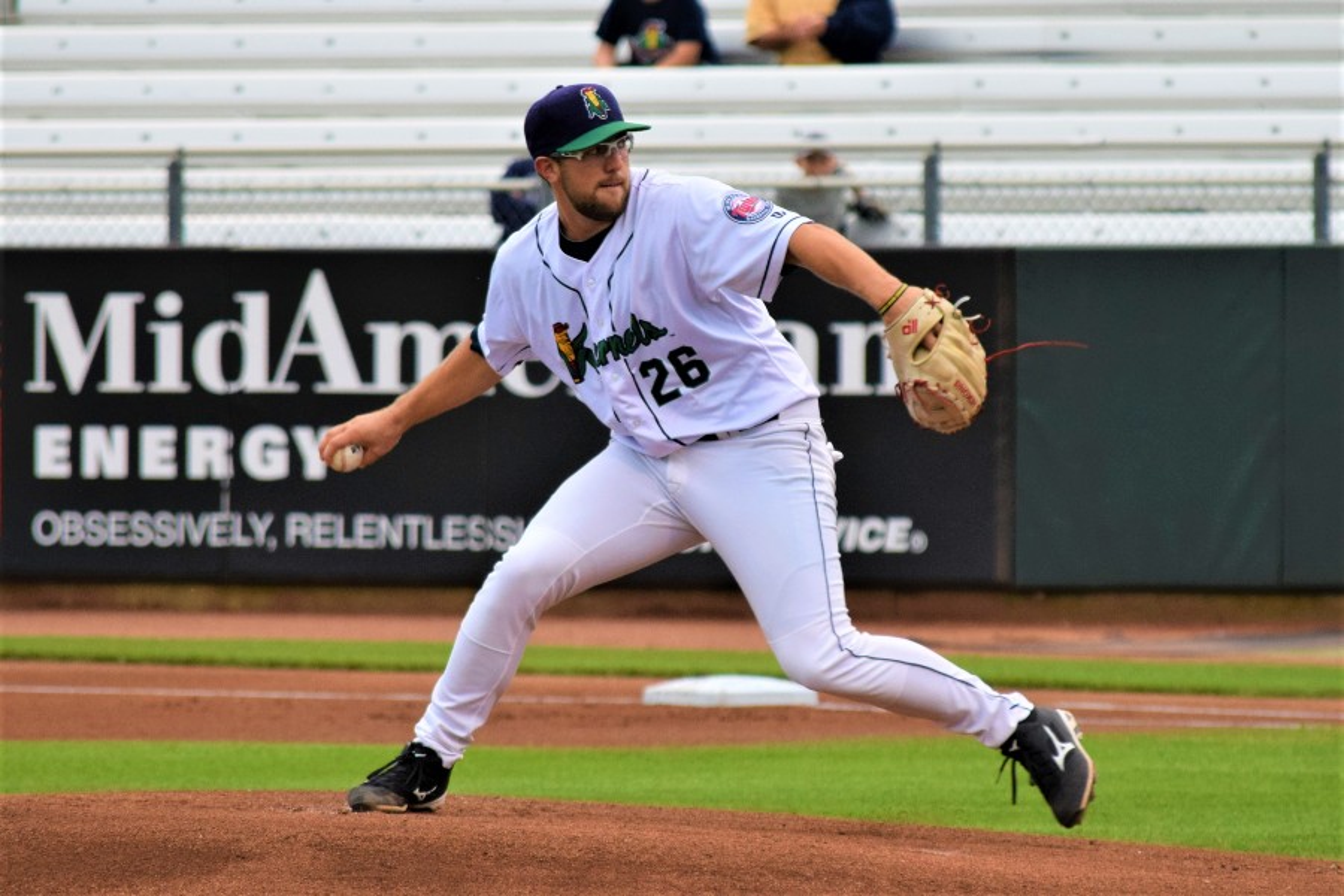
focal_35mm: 300
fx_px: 11199
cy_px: 448
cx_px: 672
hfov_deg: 6.9
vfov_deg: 4.6
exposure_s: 1/800
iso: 1100
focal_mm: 200
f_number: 5.6
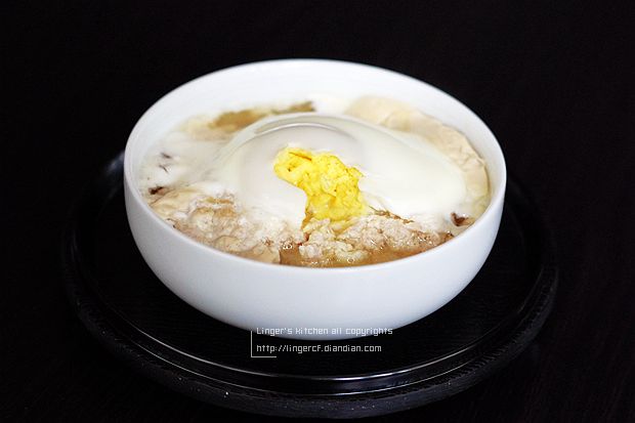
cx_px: 318
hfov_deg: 27.0
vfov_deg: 18.2
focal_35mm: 75
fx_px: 1322
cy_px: 212
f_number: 4
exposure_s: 1/200
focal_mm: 50
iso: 1600
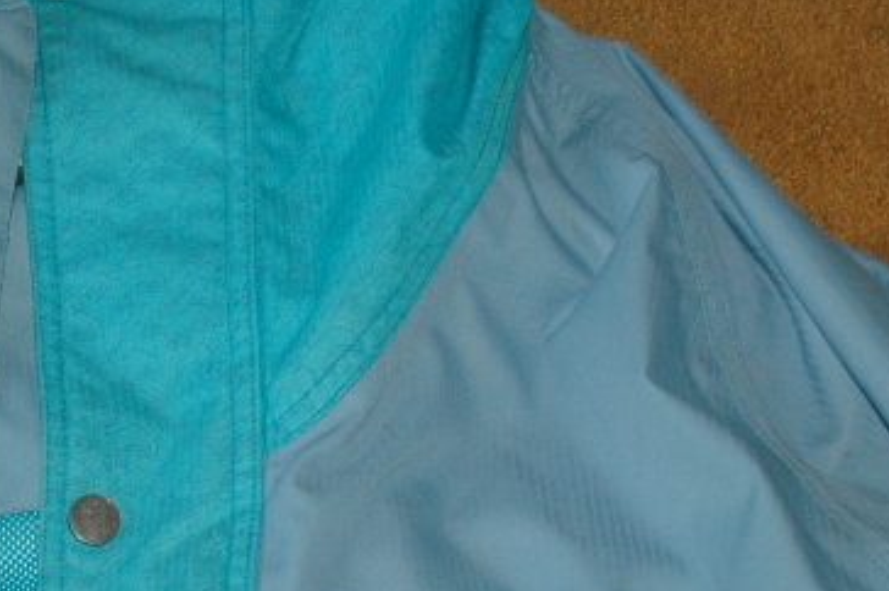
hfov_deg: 9.4
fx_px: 5355
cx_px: -110
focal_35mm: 217
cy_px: 586
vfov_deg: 6.3
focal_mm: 35
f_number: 4.2
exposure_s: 1/60
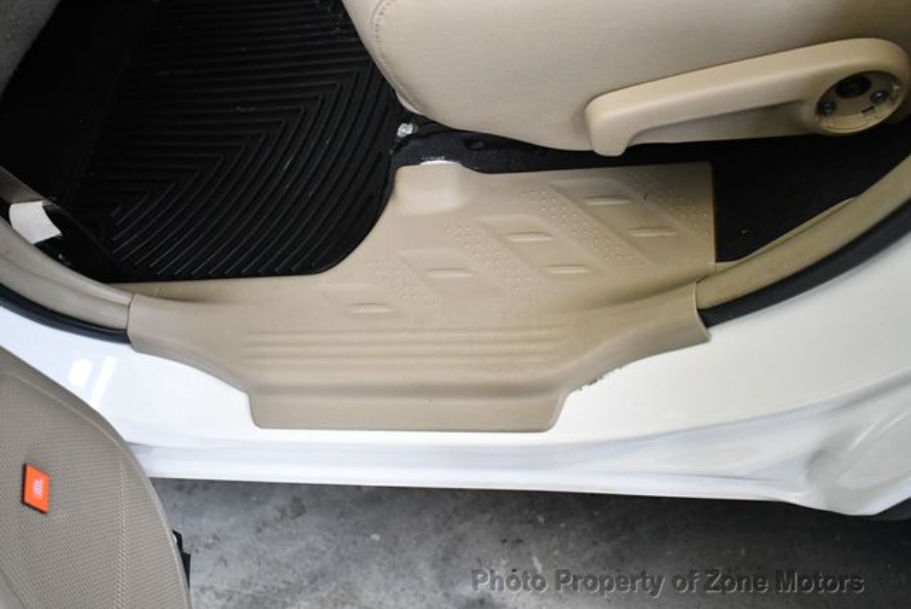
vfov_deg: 36.9
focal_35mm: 36
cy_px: 304
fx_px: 912
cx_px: 456
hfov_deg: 53.1
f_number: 3.5
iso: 3200
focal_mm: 18
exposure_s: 1/80
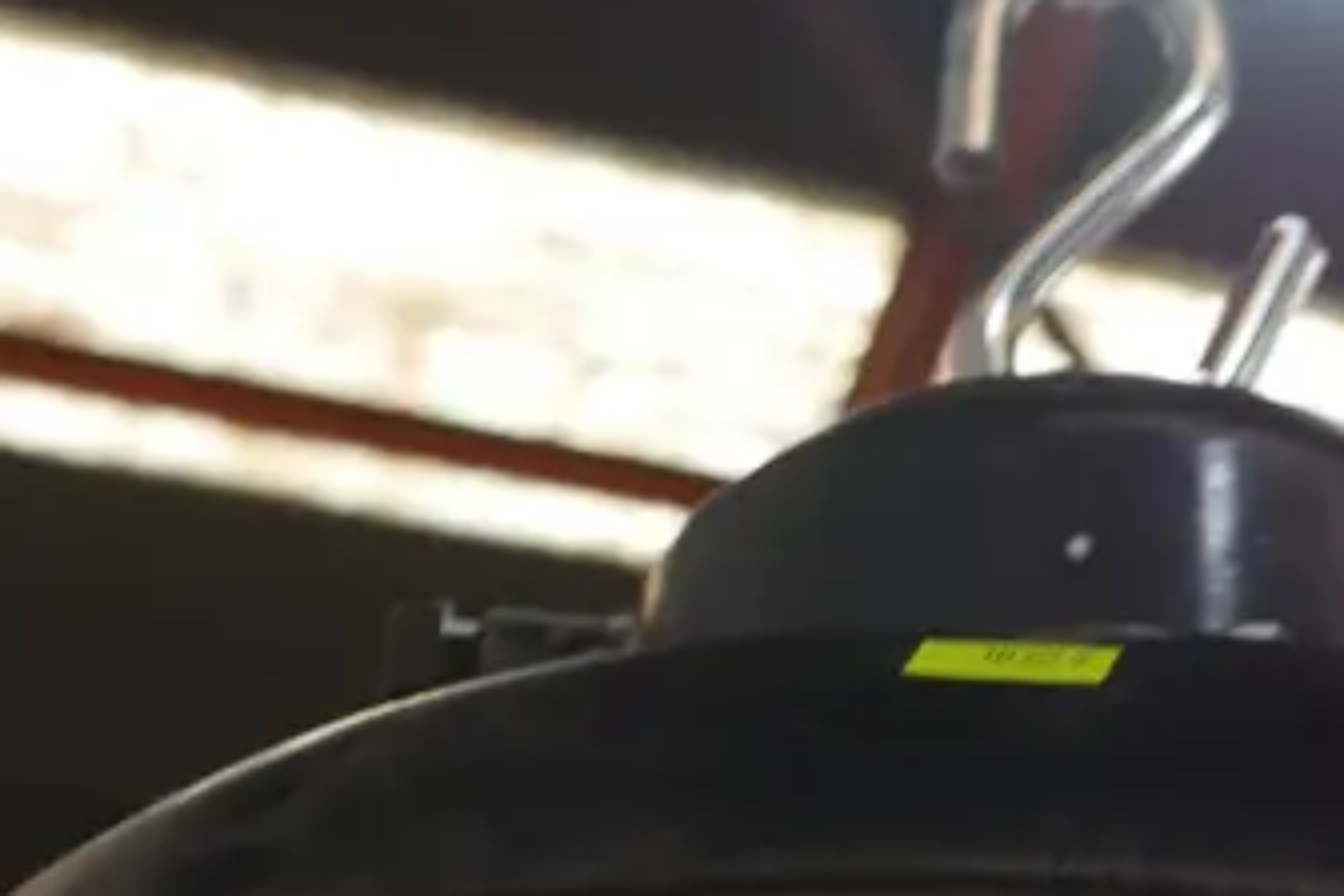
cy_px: 1316
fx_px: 4741
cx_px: 1242
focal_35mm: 127
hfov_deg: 15.9
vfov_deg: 10.5
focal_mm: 20
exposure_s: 1/60
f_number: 4.4
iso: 320
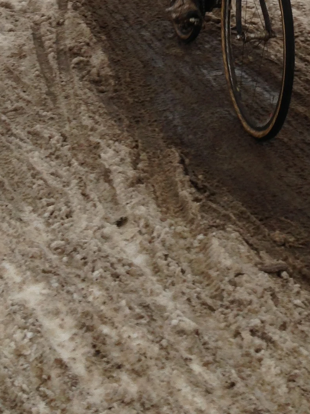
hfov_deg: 14.4
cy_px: -154
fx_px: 1218
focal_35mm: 102
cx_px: 260
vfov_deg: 17.8
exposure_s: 1/264
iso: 50
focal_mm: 4.13
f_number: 2.4
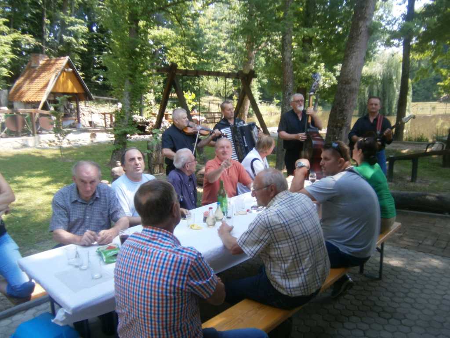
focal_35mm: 26
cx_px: 225
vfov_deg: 53.1
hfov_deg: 67.3
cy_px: 169
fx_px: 338
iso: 80
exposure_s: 1/160
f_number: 2.8
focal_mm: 4.7
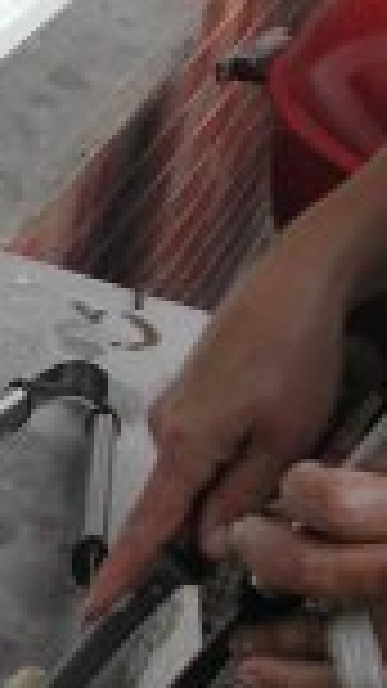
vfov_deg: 19.8
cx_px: -148
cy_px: 382
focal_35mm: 108
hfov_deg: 10.9
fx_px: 1971
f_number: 2.8
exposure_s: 1/106
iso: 100
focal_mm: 8
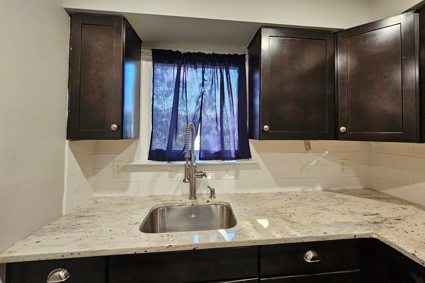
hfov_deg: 104.2
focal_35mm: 14
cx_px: 219
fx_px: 165
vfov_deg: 81.0
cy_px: 129
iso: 400
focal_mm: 2.2
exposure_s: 1/60
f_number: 2.2
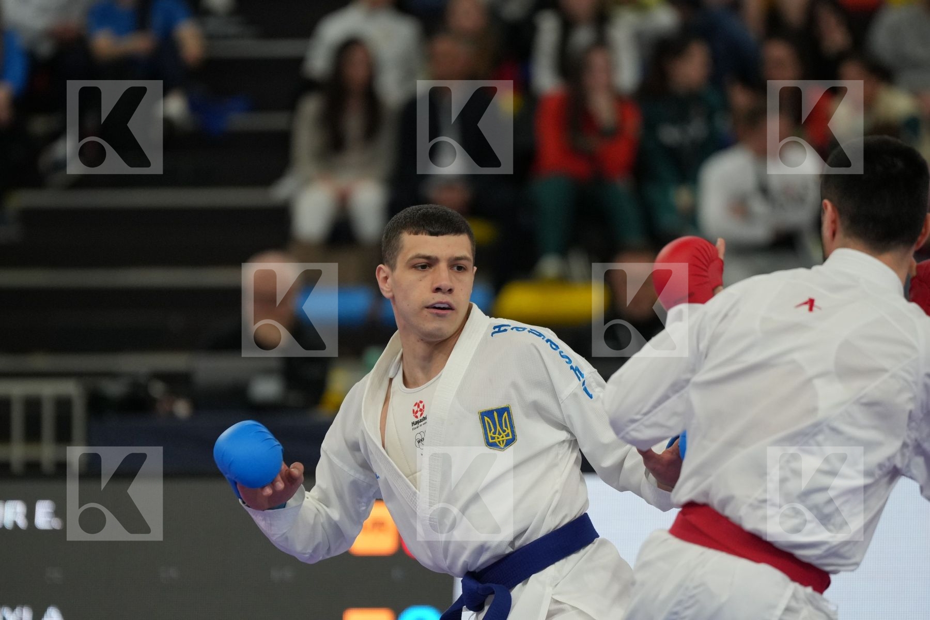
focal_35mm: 300
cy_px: 310
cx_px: 465
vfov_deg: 4.6
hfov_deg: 6.9
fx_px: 7749
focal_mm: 200
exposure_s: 1/1000
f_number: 2.8
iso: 1600
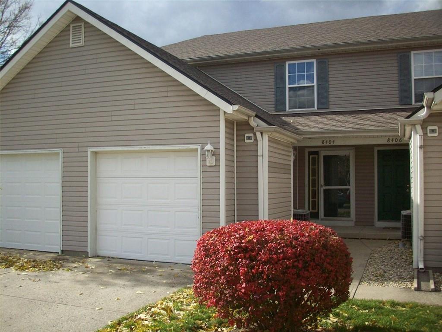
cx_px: 221
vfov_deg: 38.7
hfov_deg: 50.1
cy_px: 166
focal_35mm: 37
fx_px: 472
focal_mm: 6.2
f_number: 5.6
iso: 80
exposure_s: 1/331
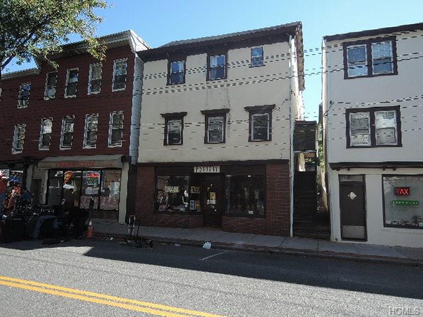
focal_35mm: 24
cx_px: 212
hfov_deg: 71.6
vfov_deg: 56.8
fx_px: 293
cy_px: 158
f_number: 2.8
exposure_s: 1/500
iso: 80
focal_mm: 5.1
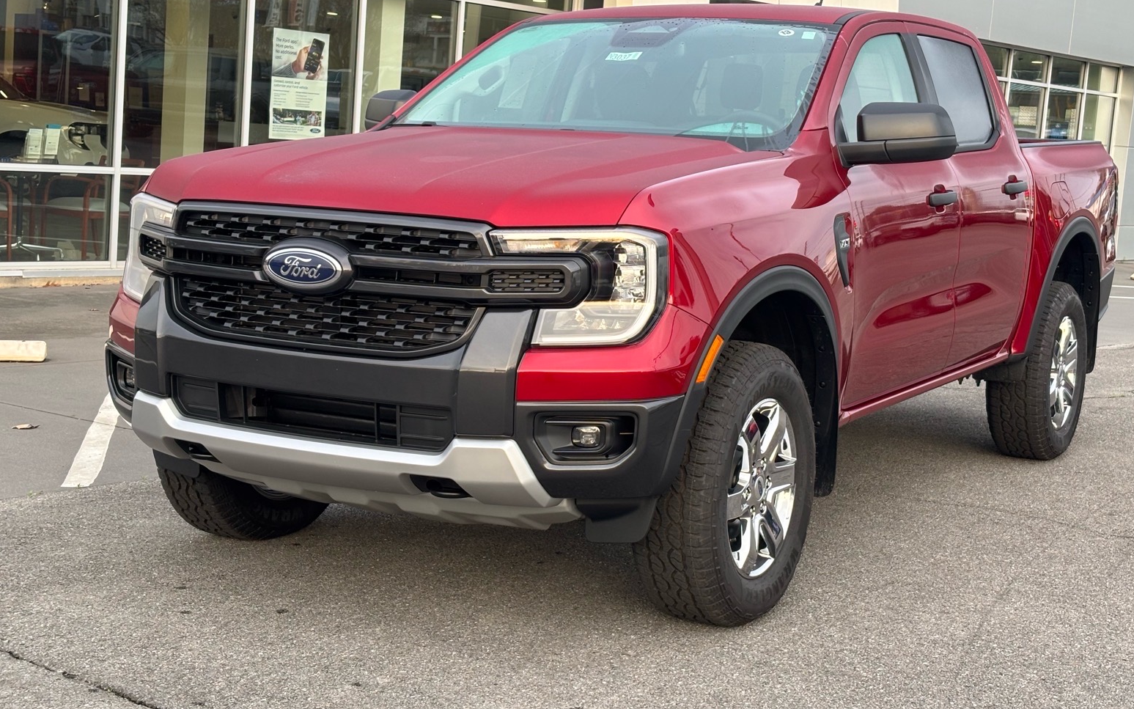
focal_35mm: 57
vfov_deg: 22.7
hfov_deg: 35.7
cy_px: 317
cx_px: 584
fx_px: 1762
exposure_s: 1/70
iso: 50
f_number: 1.6
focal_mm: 5.96
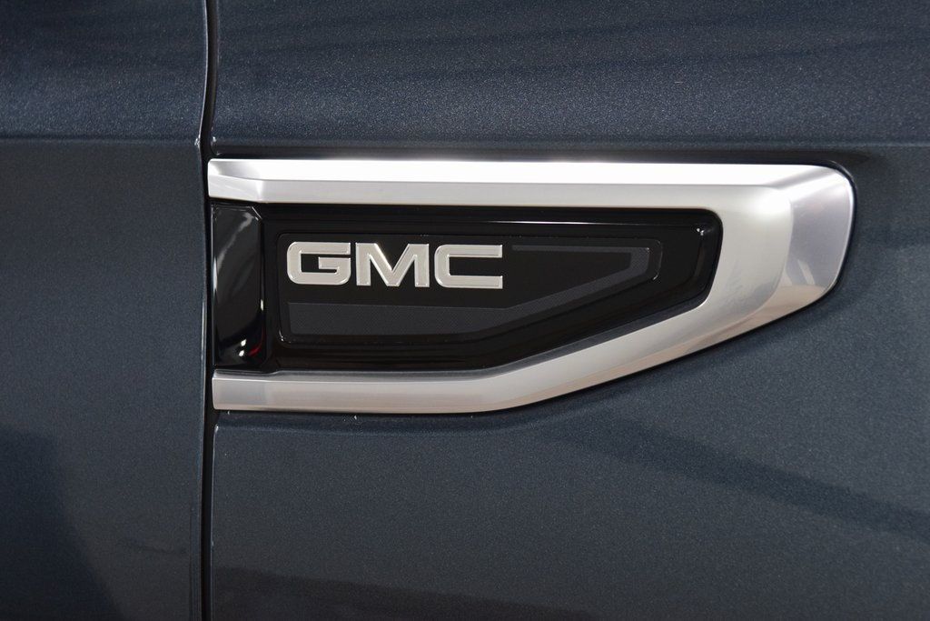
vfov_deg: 13.0
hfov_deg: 19.5
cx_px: 465
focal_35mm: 105
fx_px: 2713
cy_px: 310
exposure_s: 1/30
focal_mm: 70
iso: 1600
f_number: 7.1
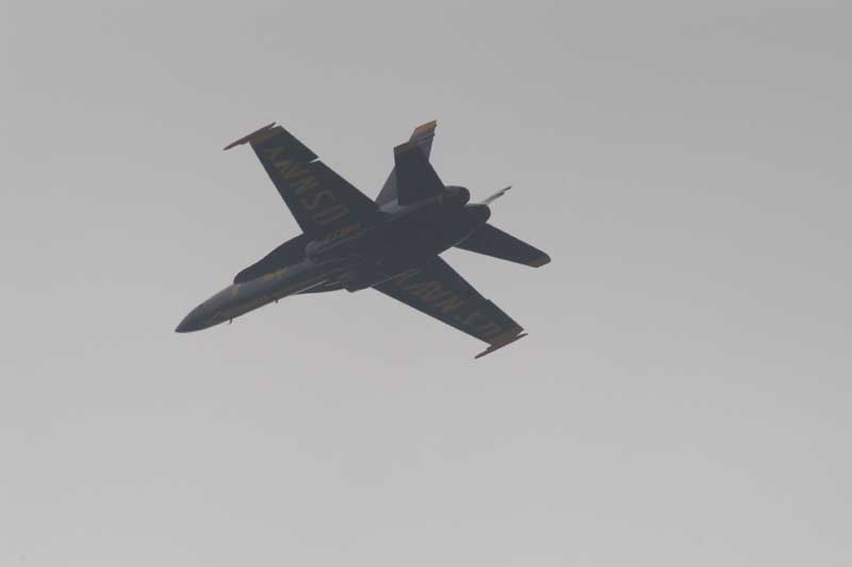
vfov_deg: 3.0
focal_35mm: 450
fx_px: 10641
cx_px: 426
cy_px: 284
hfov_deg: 4.6
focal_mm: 300
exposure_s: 1/4000
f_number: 7.1
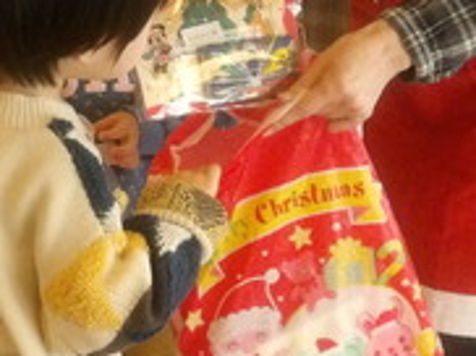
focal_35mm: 148
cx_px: 209
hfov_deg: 13.4
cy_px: -29
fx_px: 2032
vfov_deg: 9.9
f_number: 3.7
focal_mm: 7.6
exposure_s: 1/200
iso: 800
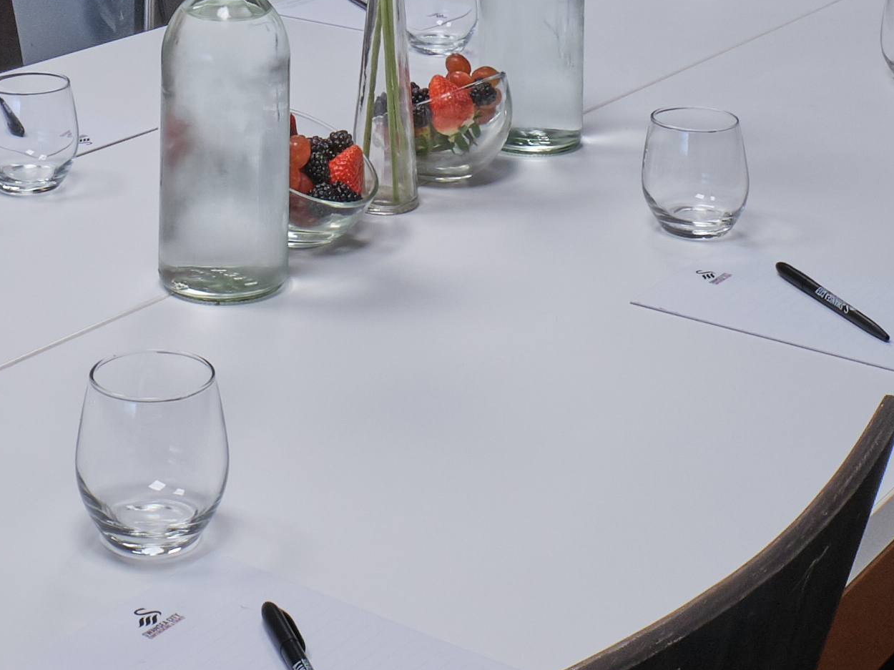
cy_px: -456
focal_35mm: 72
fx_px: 1859
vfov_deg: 17.4
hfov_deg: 26.6
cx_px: 210
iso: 160
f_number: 9
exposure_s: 1/8
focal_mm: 10
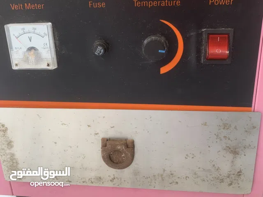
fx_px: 198
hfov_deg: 67.3
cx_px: 132
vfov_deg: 53.1
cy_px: 98
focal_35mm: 26
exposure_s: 1/122
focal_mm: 4.25
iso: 25
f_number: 1.8
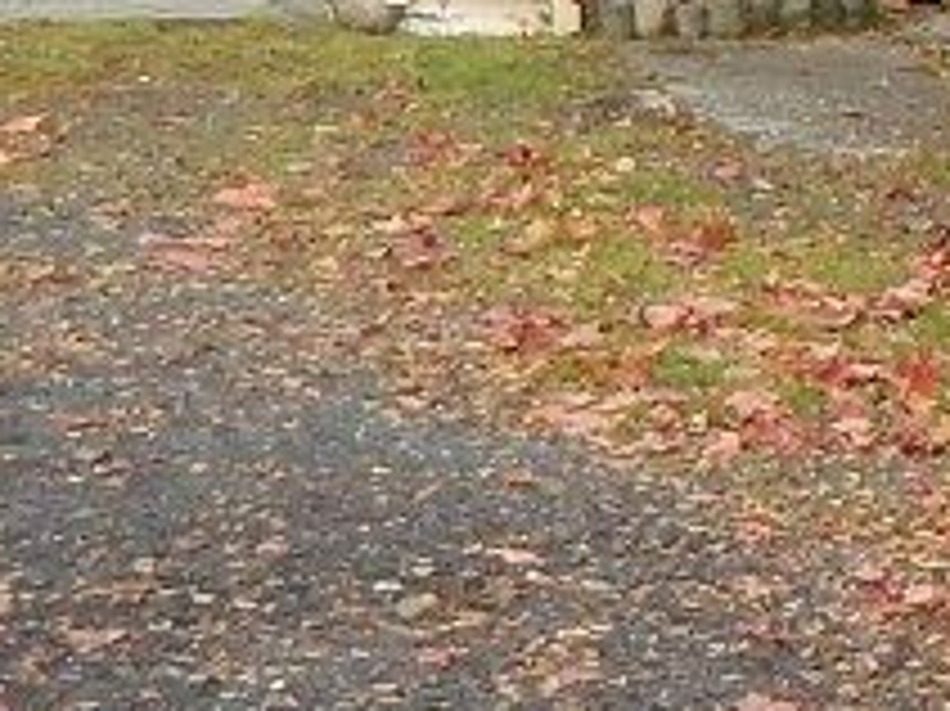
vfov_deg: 8.8
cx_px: 2377
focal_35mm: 167
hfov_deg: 10.1
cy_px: -122
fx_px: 4581
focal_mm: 4
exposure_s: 1/640
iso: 125
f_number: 3
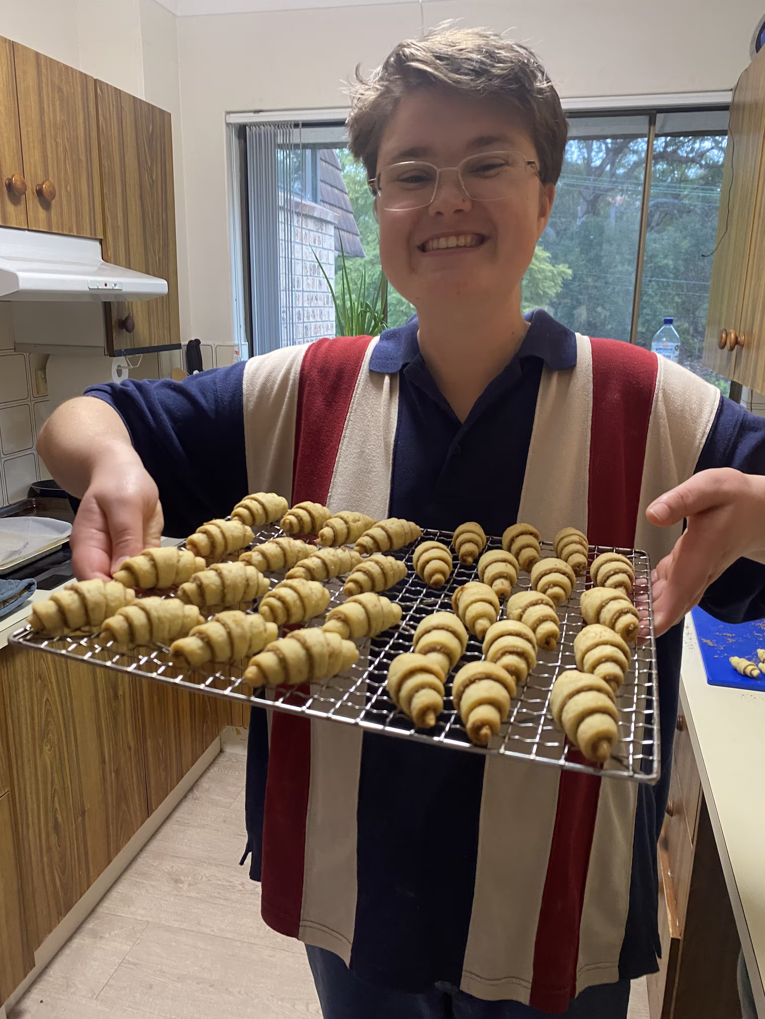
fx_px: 766
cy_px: 510
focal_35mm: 26
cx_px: 382
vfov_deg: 67.3
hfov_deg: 53.1
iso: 250
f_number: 1.8
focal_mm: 4.25
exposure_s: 1/50
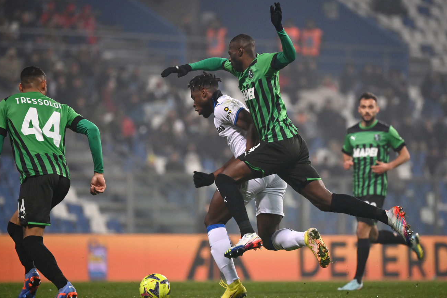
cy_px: 156
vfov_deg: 4.0
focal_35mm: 343
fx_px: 4258
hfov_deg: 6.0
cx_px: 224
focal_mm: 320
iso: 2500
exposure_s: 1/1600
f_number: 4
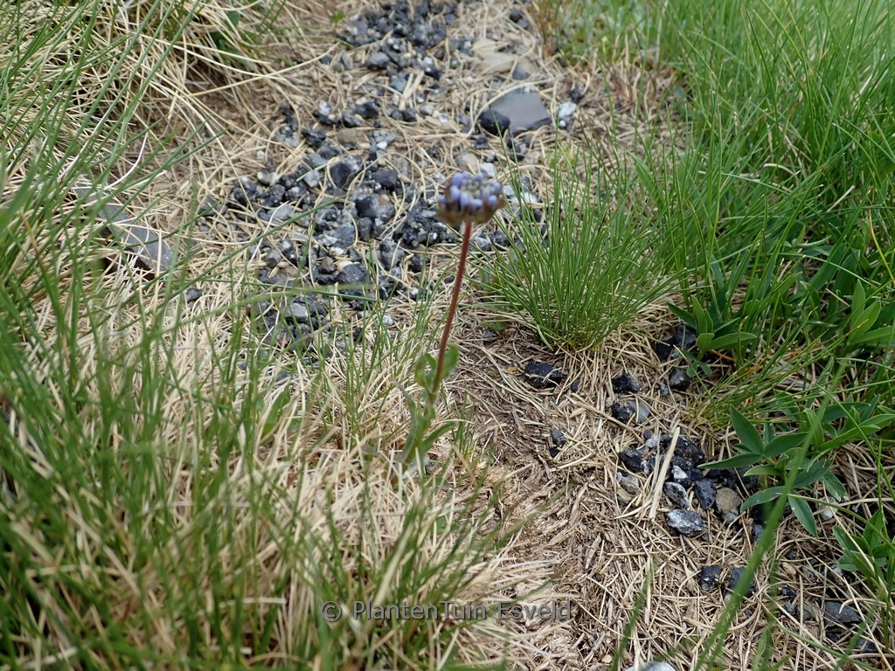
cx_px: 448
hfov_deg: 60.0
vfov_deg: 46.8
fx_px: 776
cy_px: 336
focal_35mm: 30
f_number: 3.2
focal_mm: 5.5
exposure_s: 1/160
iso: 100
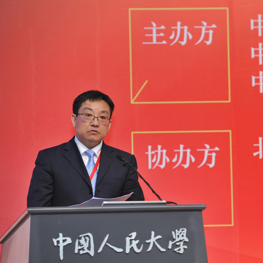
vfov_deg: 10.1
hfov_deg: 10.1
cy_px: 132
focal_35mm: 173
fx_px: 1487
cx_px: 197
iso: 1250
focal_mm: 135
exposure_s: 1/125
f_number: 4
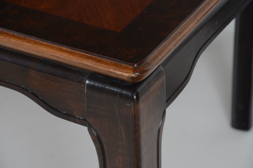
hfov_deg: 13.1
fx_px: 1105
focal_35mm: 158
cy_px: 84
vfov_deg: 8.7
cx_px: 126
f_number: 7.1
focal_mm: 105
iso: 160
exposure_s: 1/60
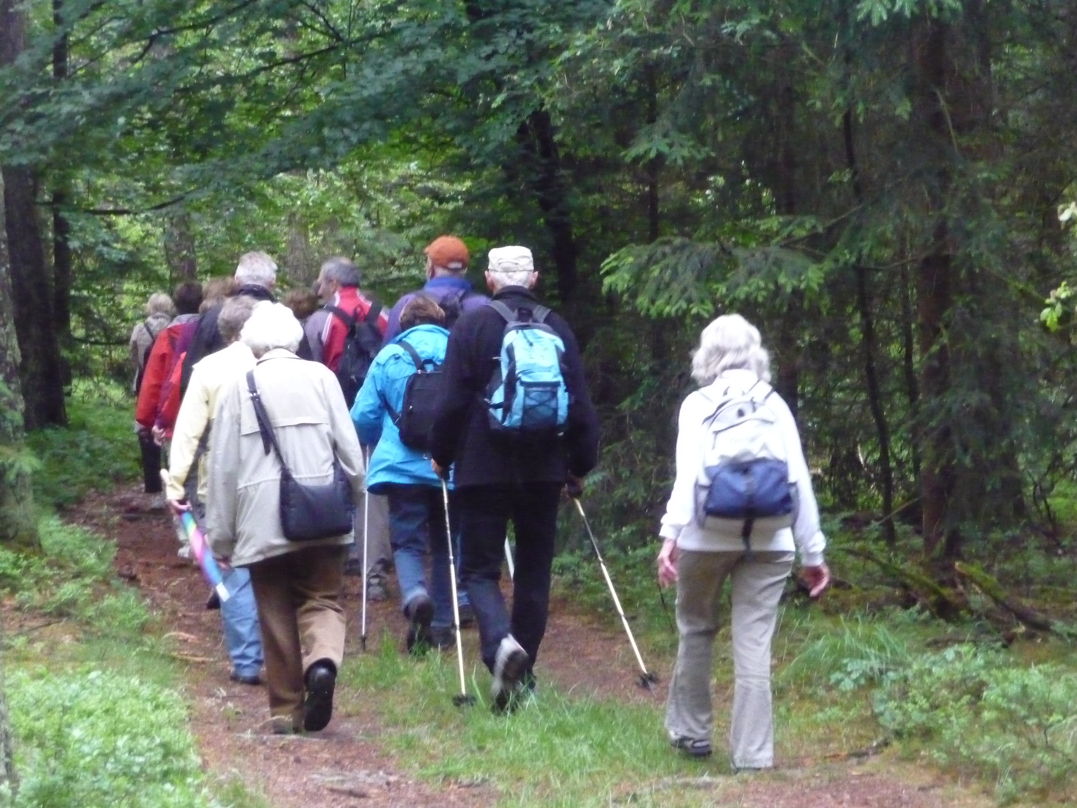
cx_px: 538
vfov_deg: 12.5
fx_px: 3702
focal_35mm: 119
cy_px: 404
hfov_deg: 16.6
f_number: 4.7
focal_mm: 20.3
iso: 1600
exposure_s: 1/30
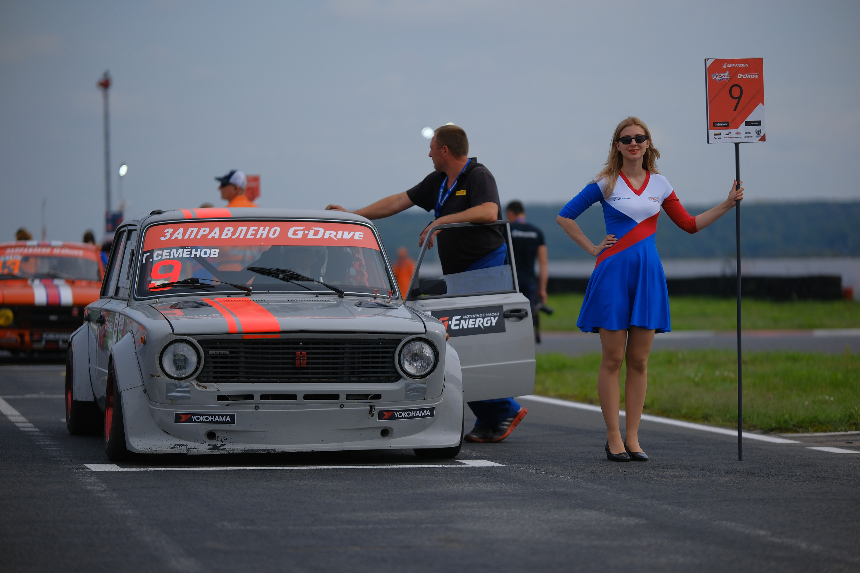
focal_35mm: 113
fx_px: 2699
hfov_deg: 18.1
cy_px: 286
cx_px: 430
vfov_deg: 12.1
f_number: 1.2
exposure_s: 1/17000
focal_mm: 75
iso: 160
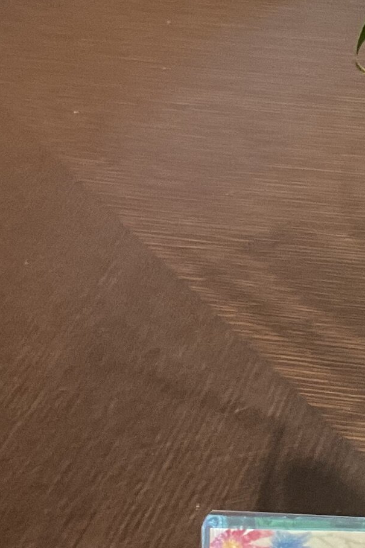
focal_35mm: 134
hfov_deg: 9.9
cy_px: 152
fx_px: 2039
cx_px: 573
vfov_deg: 15.3
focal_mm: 3
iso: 100
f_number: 1.8
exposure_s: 1/50
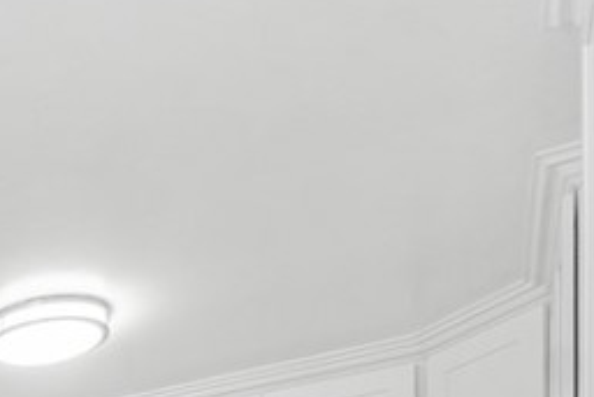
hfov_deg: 24.7
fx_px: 991
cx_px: -323
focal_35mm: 60
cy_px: 722
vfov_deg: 17.9
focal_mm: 10
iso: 320
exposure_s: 1/15
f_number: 7.1
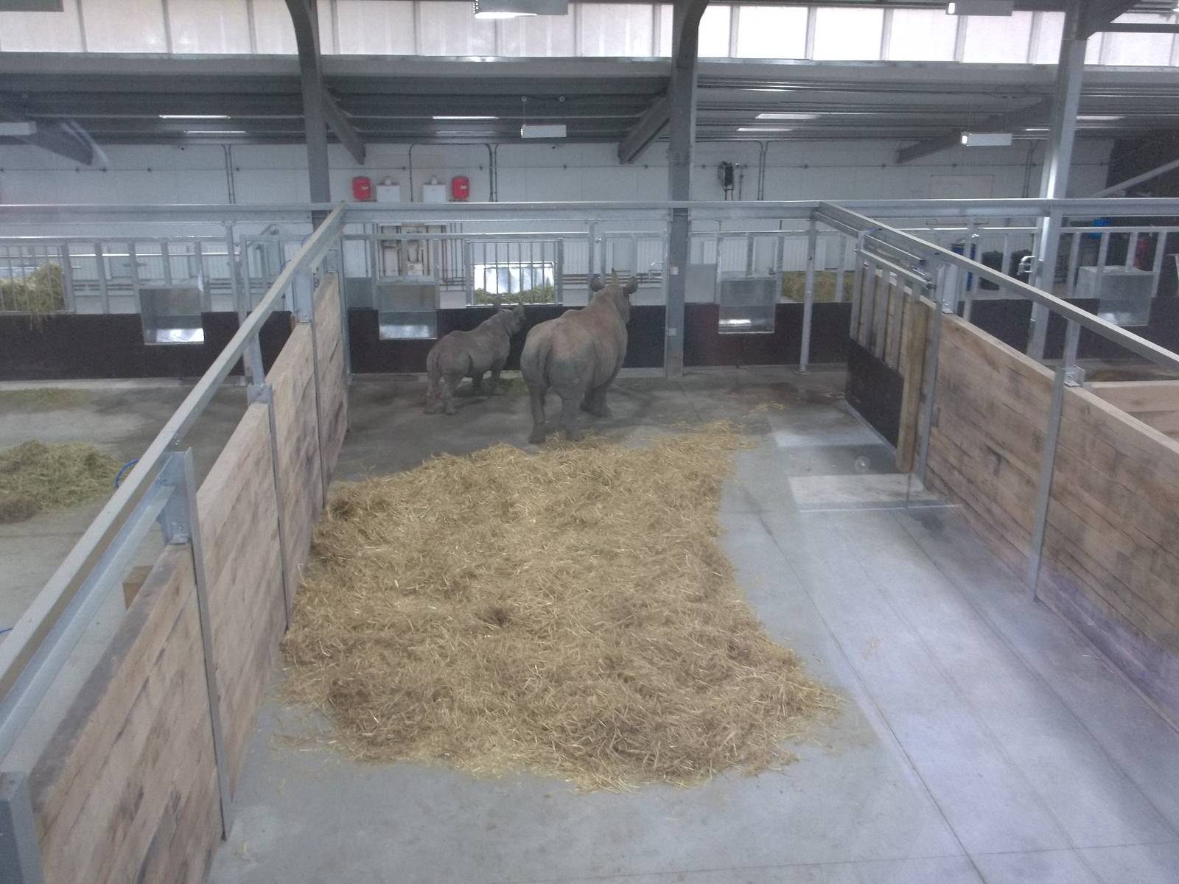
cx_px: 590
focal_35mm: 33
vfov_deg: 42.9
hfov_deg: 55.4
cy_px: 442
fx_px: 1124
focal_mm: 5.9
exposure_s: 1/8
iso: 191
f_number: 3.3
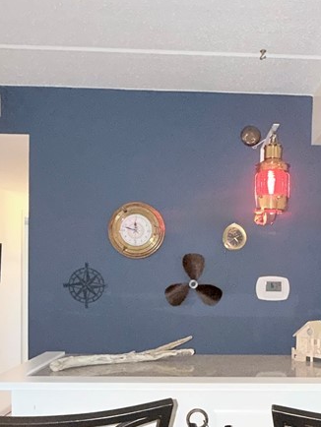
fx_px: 408
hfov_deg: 42.4
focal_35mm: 33
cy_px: 293
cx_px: 213
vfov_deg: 53.9
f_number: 2.2
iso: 1250
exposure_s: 1/40
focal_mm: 2.22
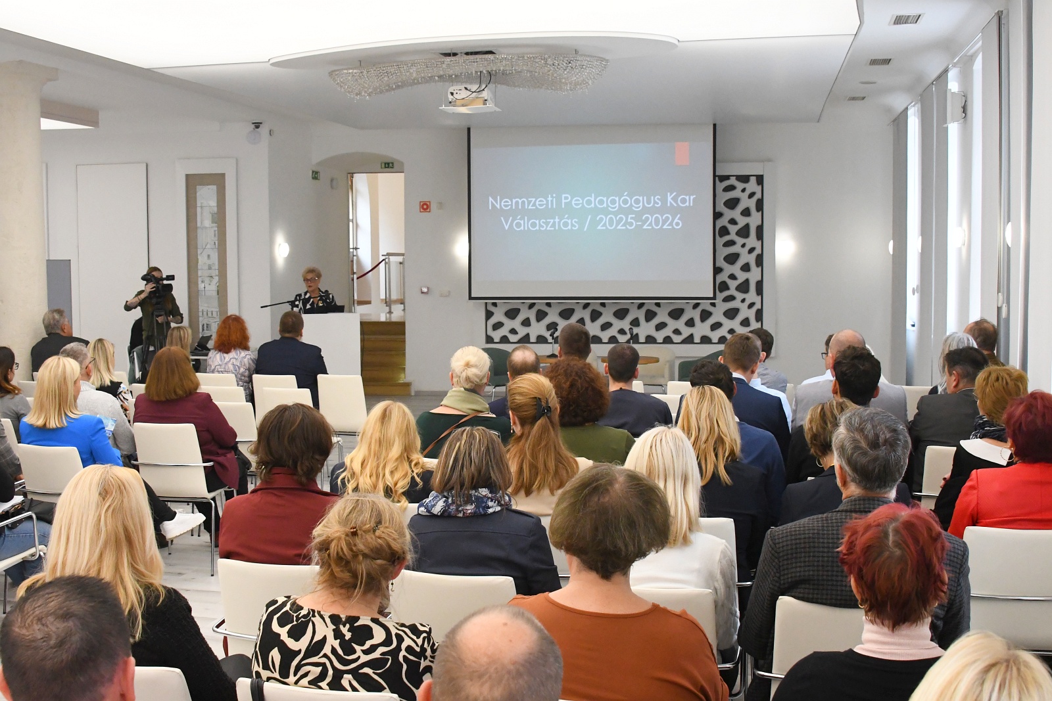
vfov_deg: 31.9
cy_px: 350
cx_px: 526
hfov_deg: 46.4
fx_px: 1227
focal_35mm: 42
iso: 5000
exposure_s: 1/200
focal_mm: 28
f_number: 7.1
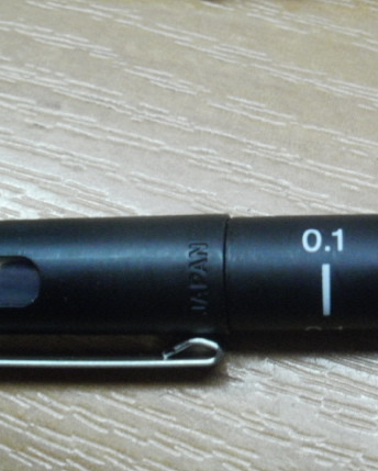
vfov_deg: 29.5
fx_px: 894
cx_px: 325
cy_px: 236
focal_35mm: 64
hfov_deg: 23.4
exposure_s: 1/15
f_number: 4
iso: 500
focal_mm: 7.7
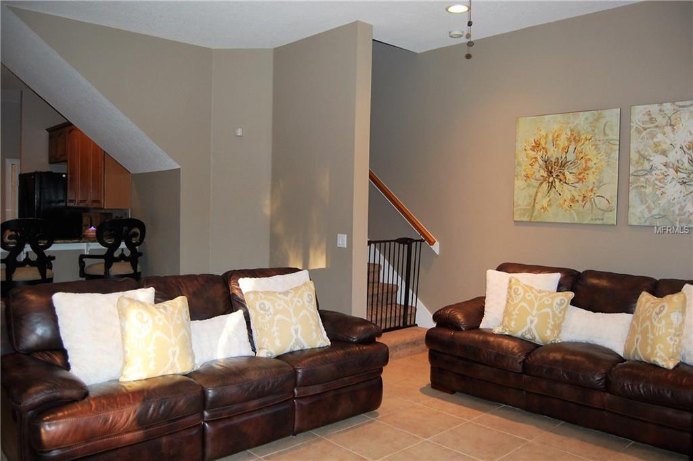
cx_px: 346
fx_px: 519
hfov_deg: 67.4
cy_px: 230
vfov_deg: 47.9
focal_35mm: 27
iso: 400
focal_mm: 18
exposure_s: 1/60
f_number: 3.5
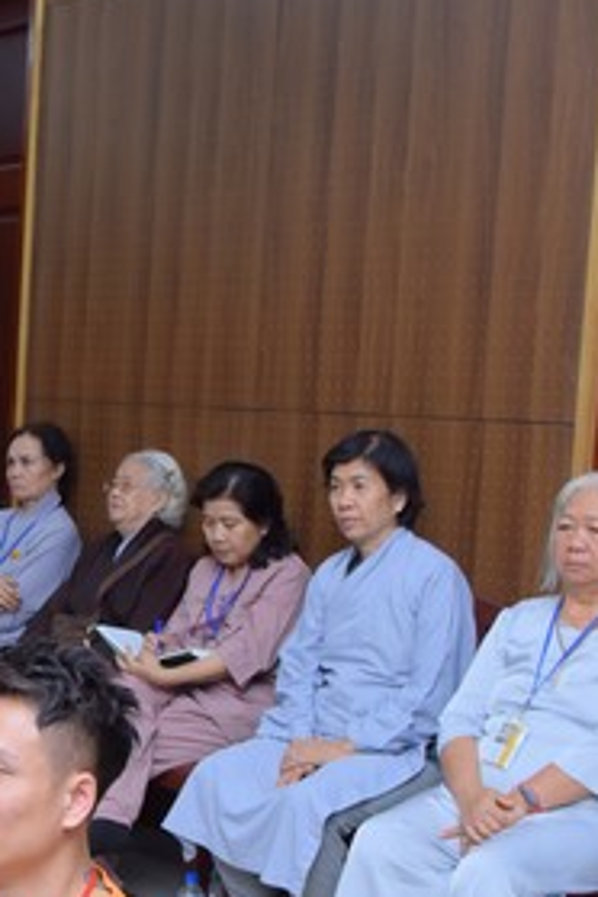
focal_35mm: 70
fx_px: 1744
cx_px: -5
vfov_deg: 28.8
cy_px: 547
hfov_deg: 18.9
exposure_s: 1/80
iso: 1250
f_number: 6.3
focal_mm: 30
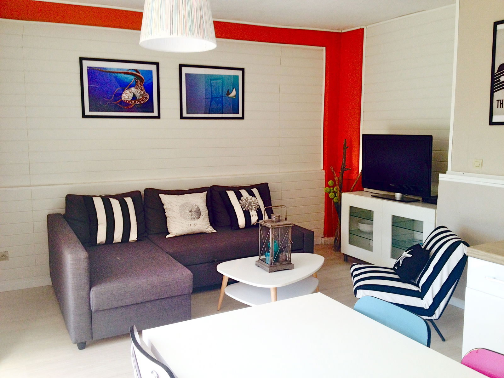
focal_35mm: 35
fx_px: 510
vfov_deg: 40.7
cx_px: 252
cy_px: 189
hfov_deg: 52.6
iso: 64
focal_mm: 4.28
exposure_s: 1/120
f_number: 2.4
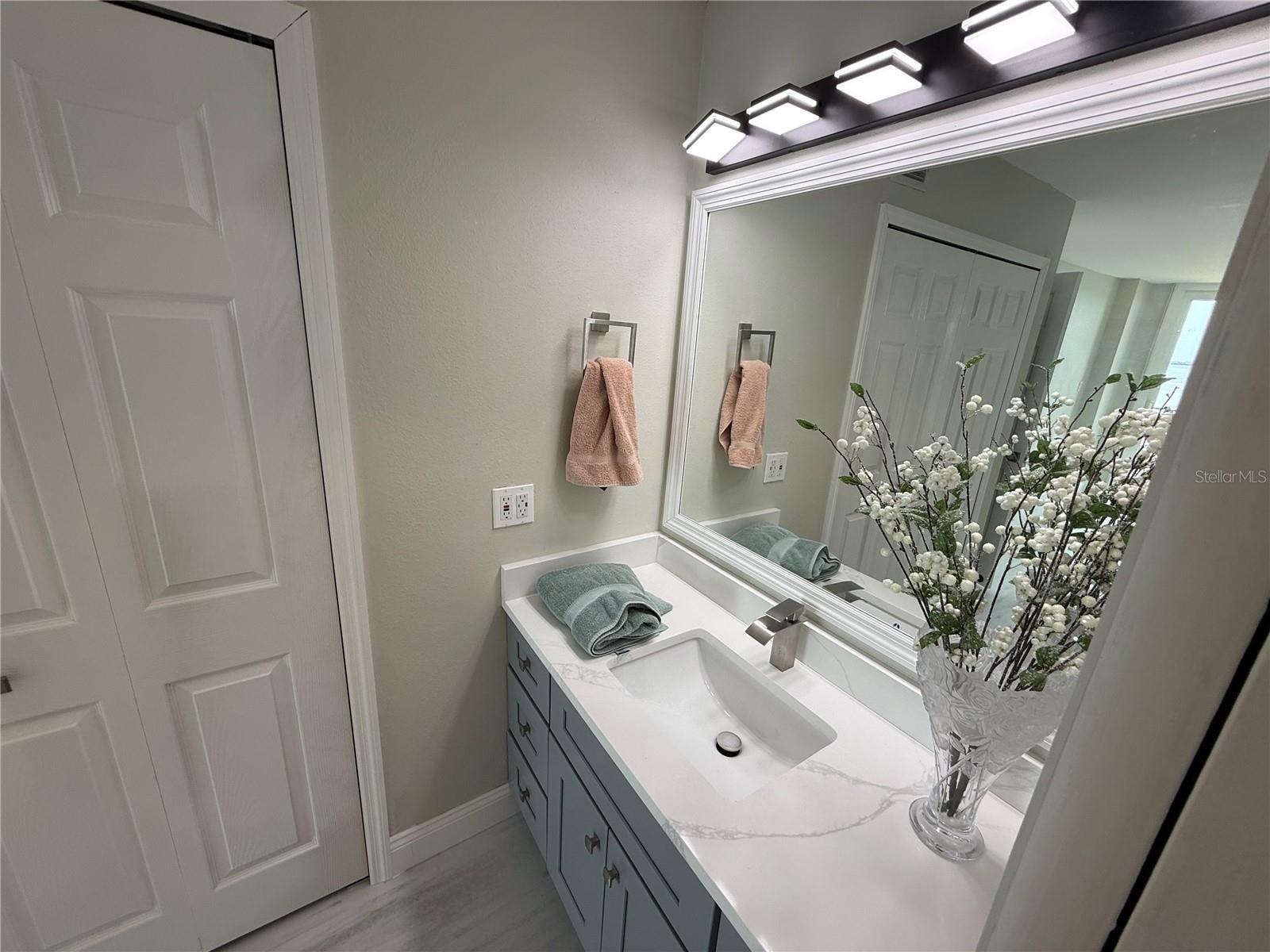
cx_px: 635
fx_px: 514
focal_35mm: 14
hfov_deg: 102.1
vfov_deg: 85.7
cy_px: 476
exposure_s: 1/120
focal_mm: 2.22
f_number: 2.2
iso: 50
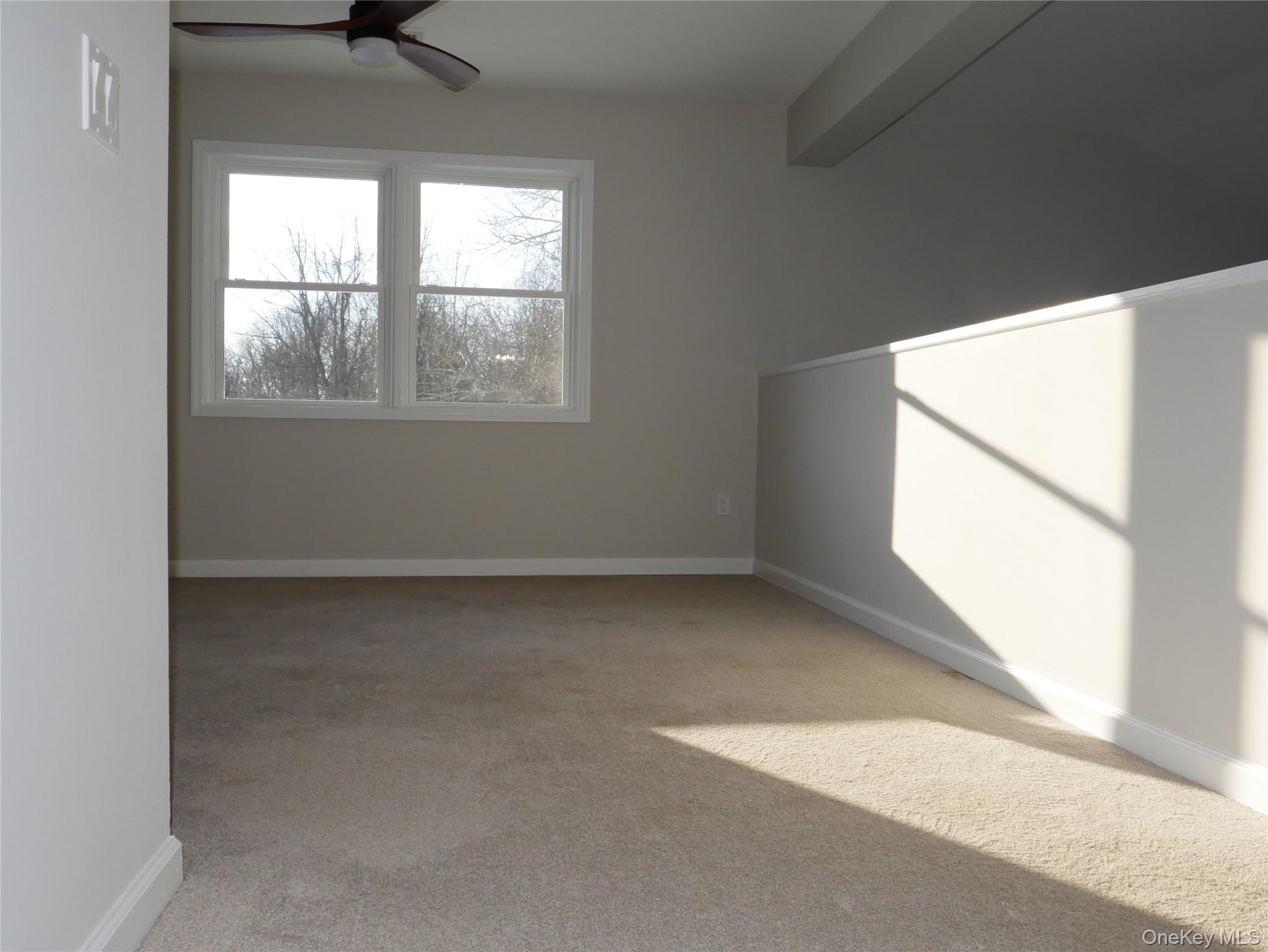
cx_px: 634
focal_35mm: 28
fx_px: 1026
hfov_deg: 63.4
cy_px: 476
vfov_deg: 49.8
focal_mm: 14
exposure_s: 1/160
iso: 640
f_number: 10
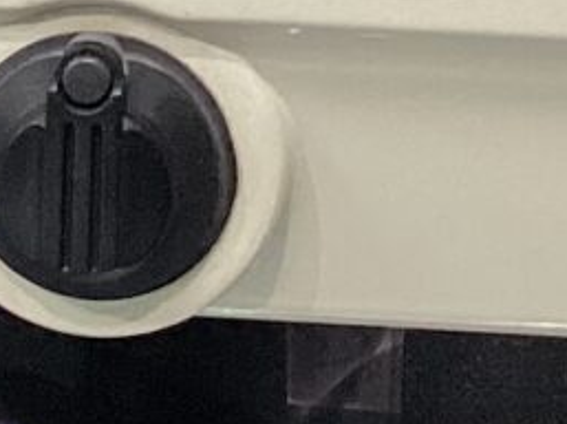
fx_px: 3795
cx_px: 362
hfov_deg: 8.5
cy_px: -188
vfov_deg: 6.3
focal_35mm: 232
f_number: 2.4
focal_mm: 3.3
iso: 160
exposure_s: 1/60
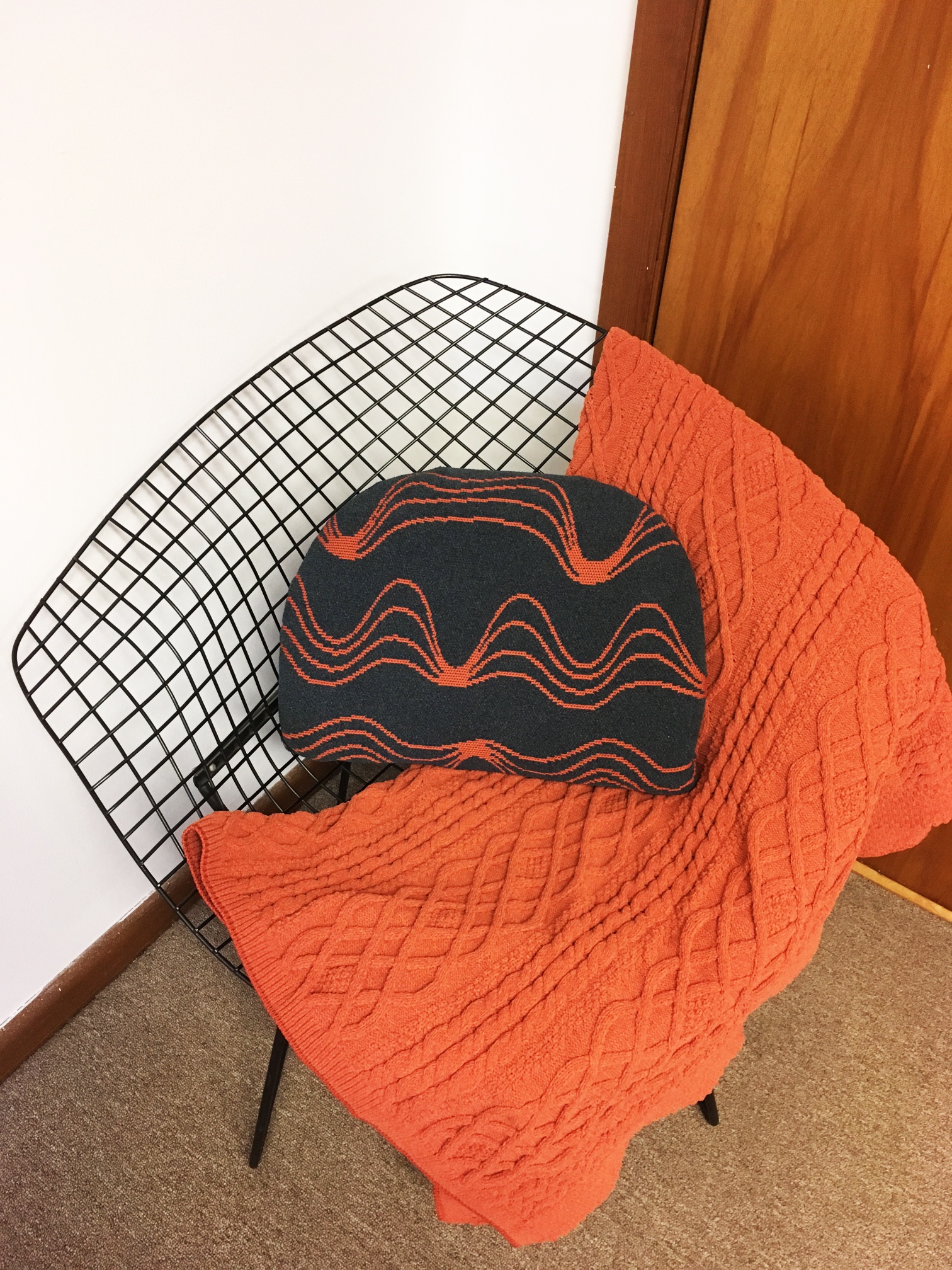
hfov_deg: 48.2
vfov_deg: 61.7
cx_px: 476
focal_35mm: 29
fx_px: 1063
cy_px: 635
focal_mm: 4.15
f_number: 2.2
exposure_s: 1/30
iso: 100
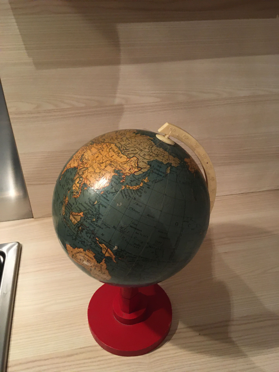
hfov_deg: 48.2
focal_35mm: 29
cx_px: 140
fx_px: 312
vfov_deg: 61.7
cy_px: 186
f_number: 2.2
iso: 200
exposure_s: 1/25
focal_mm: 4.15
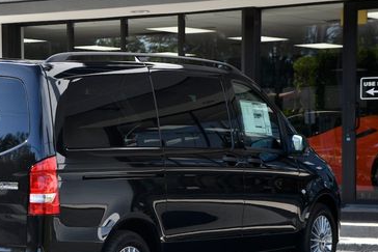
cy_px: 182
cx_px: 102
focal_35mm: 123
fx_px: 1292
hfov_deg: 16.6
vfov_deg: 11.1
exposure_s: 1/200
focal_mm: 70
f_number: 7.1
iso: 125
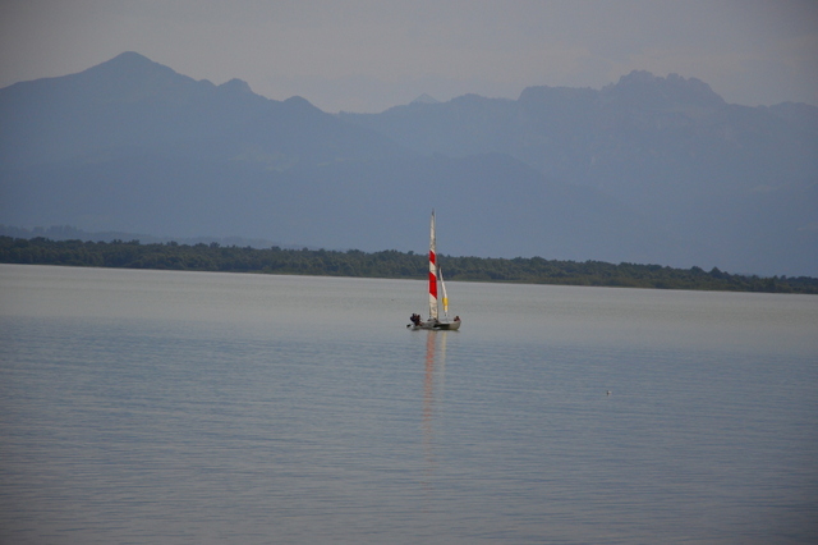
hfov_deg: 13.0
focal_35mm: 158
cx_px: 409
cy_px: 272
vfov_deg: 8.7
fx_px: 3577
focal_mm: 105
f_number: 5.6
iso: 400
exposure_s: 1/4000
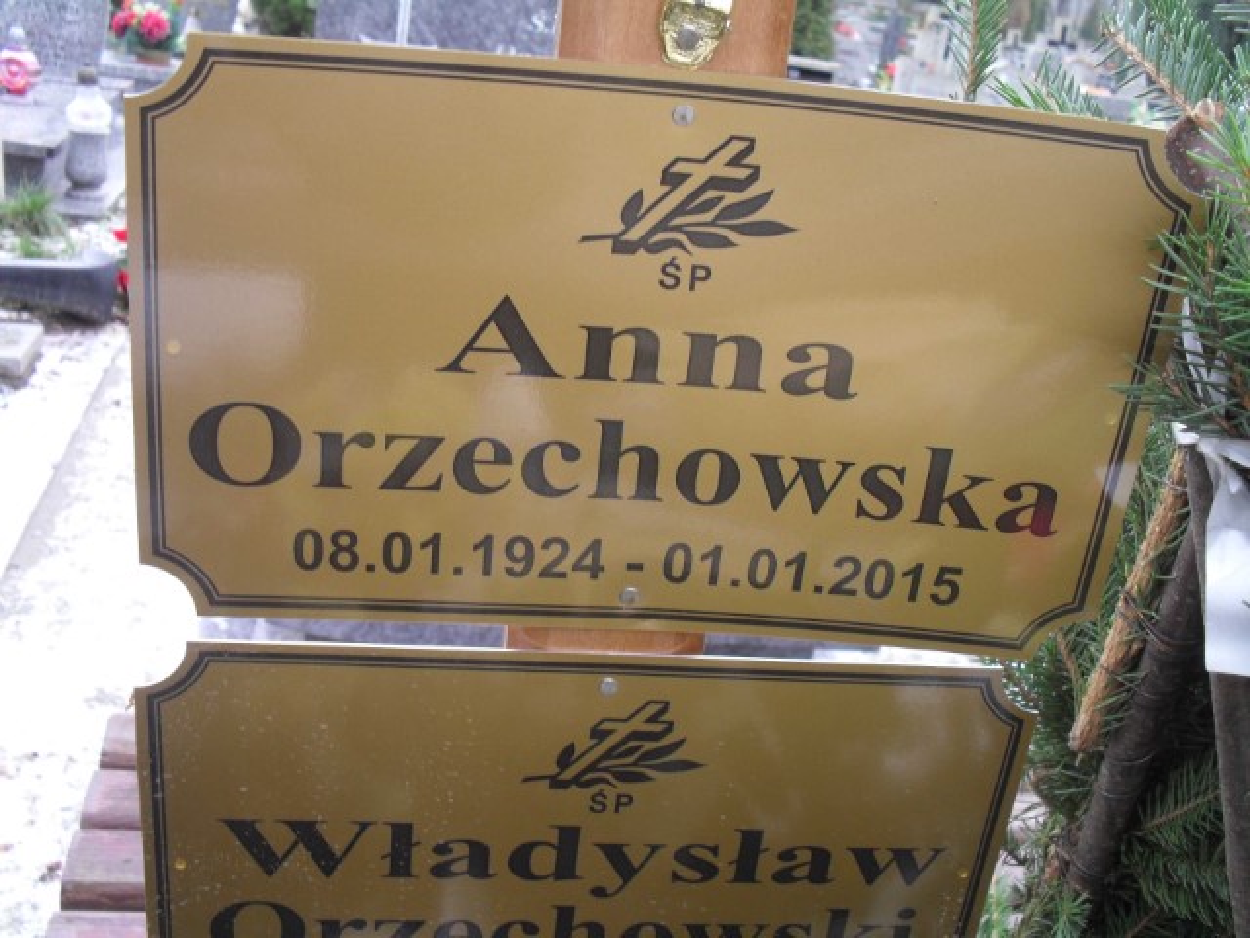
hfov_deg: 52.6
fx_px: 1264
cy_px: 469
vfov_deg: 40.7
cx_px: 625
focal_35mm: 35
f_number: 3.2
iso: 100
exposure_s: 1/60
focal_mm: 6.3
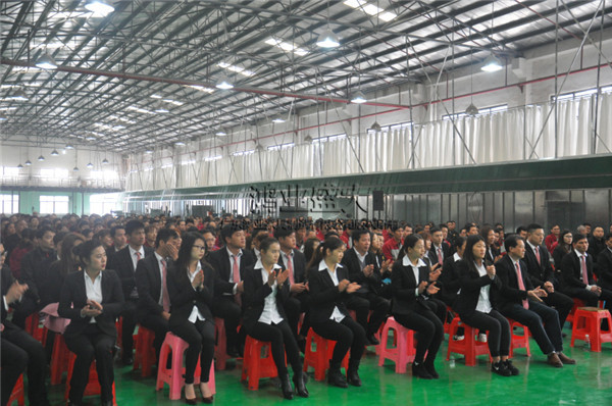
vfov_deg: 34.1
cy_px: 203
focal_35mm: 39
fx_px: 662
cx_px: 306
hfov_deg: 49.6
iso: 800
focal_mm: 26
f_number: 4
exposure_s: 1/50
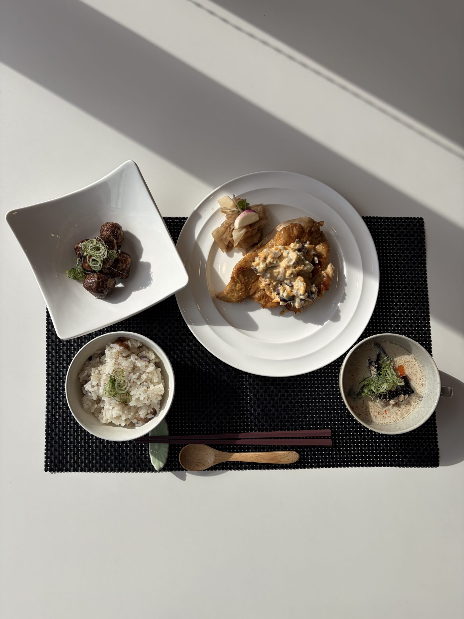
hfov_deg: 53.1
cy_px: 310
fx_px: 465
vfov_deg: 67.3
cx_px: 232
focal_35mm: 26
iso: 50
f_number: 1.6
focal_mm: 5.96
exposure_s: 1/3448
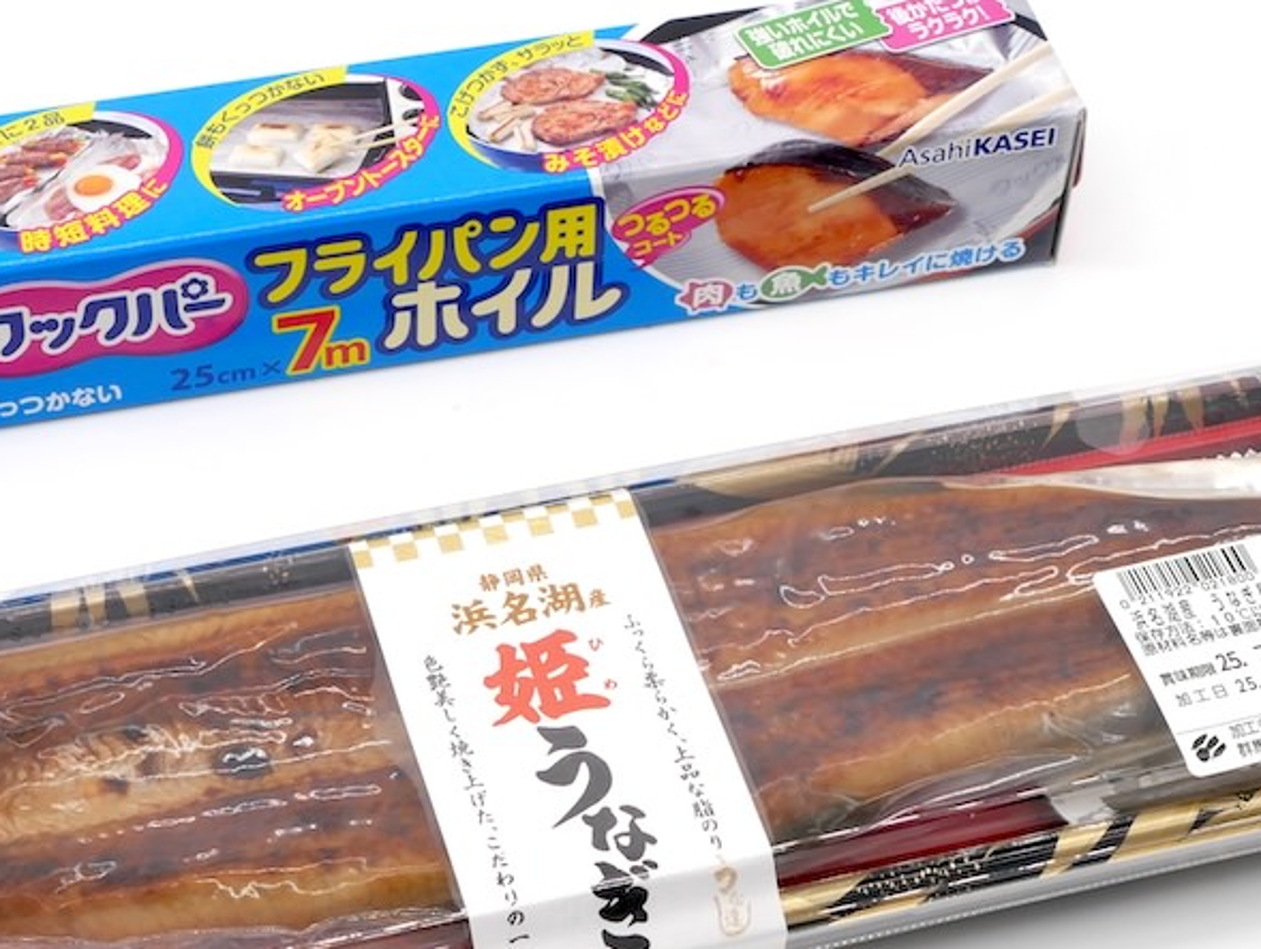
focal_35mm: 95
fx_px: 3464
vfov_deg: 15.6
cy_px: 556
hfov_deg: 20.6
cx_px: 614
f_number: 8
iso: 400
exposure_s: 1/160
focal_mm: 28
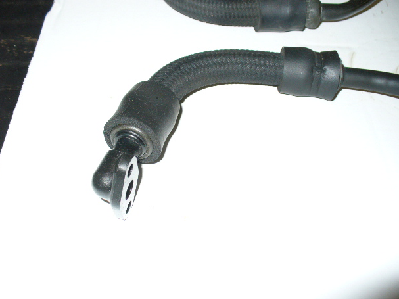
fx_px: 449
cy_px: 152
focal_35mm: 39
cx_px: 202
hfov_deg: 47.9
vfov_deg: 36.8
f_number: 2.8
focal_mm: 6.1
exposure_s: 1/30
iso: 100
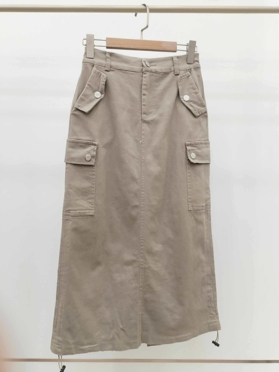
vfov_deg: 61.7
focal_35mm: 29
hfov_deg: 48.2
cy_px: 186
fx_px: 312
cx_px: 140
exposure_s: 1/50
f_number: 1.8
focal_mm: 4.75
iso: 217
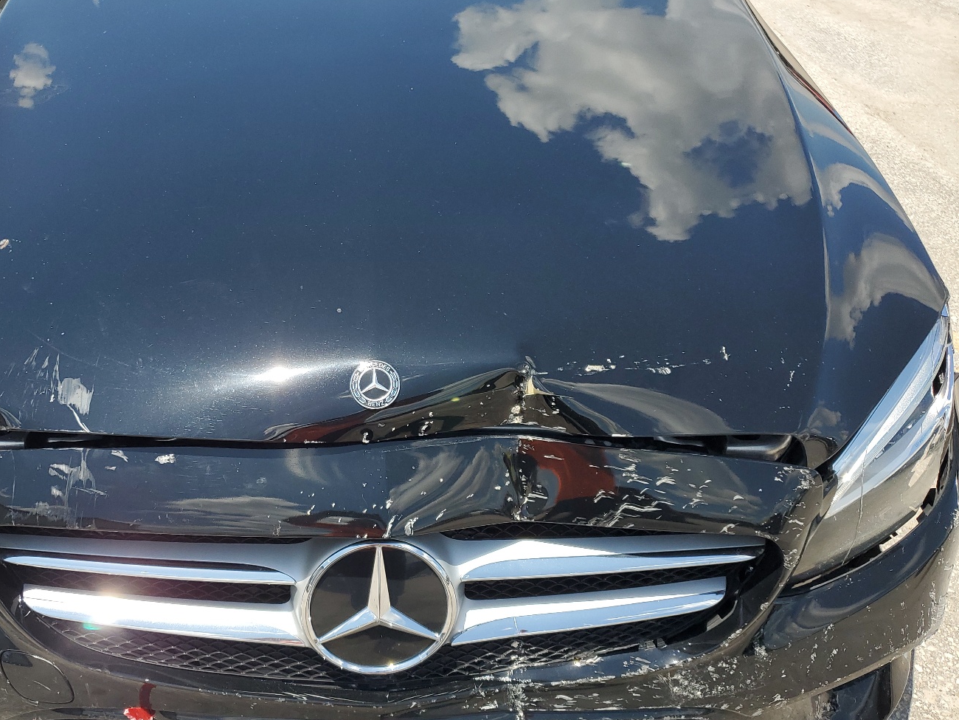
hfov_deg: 56.3
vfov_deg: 44.1
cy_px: 405
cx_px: 375
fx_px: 887
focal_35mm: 32
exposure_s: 1/2500
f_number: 1.5
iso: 50
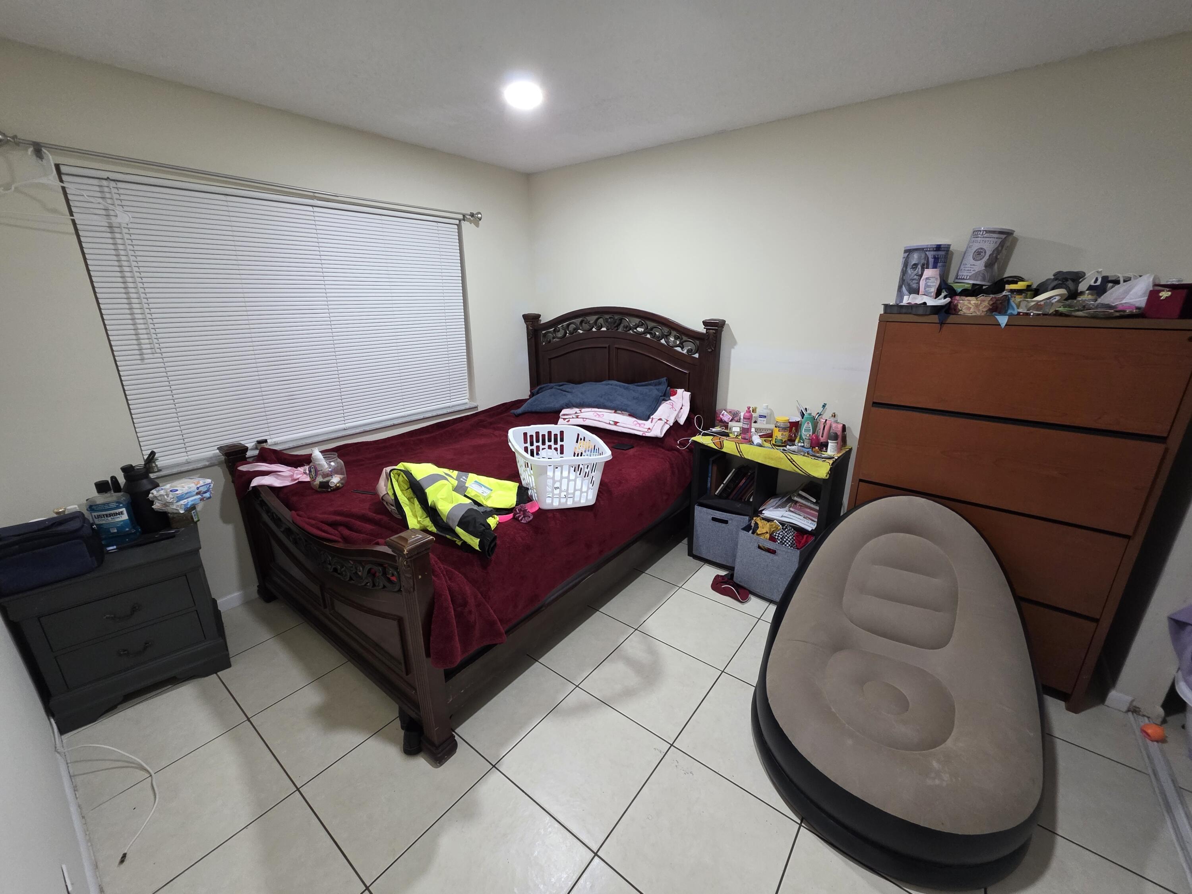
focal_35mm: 13
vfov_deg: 89.9
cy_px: 447
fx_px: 448
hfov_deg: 106.2
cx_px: 596
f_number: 1.9
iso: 400
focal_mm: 2.2
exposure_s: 1/60
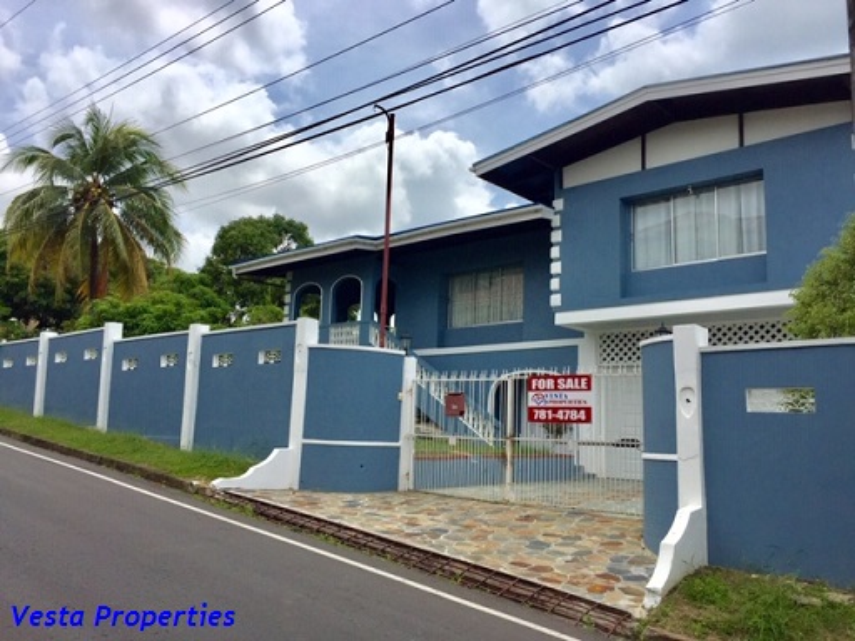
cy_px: 320
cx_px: 428
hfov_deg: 61.7
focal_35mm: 29
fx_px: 716
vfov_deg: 48.2
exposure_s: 1/2825
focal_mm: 4.15
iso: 32
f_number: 2.2
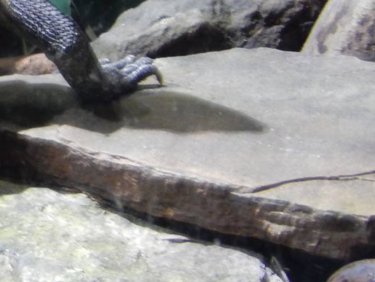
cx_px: -147
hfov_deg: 4.7
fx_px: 4510
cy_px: 51
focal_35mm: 416
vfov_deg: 3.6
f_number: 5.6
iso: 400
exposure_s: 1/15
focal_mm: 24.1
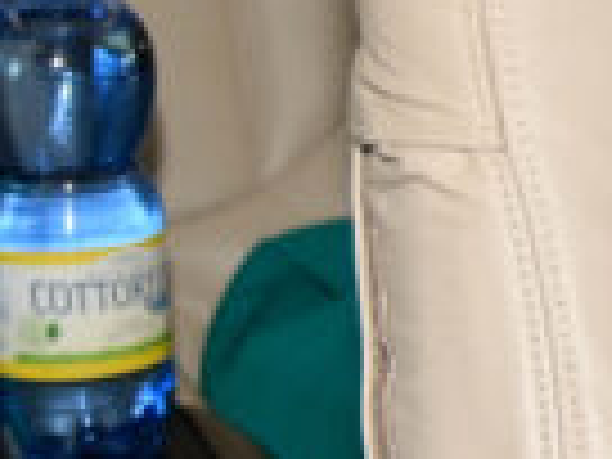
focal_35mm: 217
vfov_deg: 6.8
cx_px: 1872
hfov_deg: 7.8
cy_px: 286
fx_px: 3836
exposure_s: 1/320
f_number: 5
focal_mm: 30
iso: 640
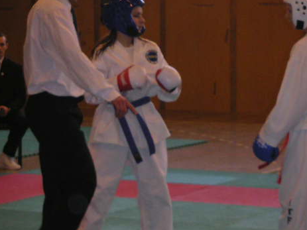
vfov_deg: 10.0
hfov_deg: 13.3
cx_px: 183
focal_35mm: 148
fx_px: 1312
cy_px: 115
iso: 200
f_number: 3.7
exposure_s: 1/90
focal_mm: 14
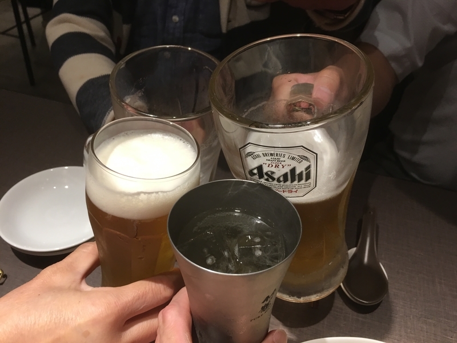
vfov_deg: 48.2
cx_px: 228
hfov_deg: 61.7
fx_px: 383
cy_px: 172
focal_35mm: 29
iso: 40
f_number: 2.2
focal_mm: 4.15
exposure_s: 1/15
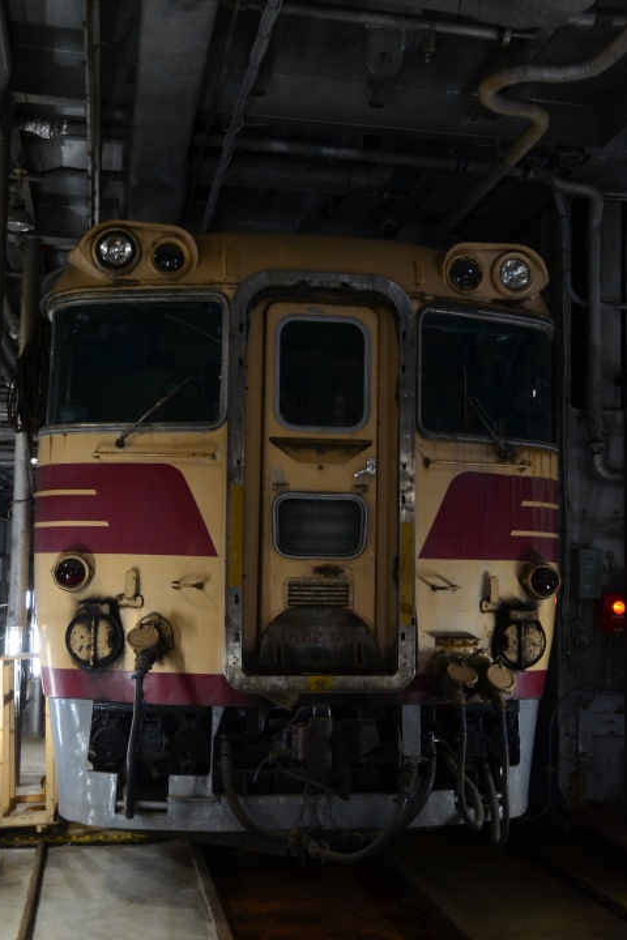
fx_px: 1086
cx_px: 312
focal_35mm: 42
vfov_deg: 46.8
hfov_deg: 32.2
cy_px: 480
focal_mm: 25
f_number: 4
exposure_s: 1/25
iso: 250
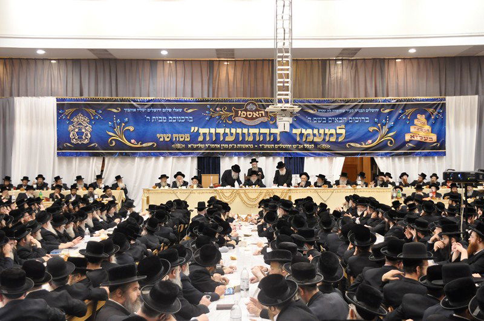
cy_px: 160
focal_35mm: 51
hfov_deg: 38.9
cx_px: 242
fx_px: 685
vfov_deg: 26.4
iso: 1250
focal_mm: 34
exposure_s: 1/50
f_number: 4.5
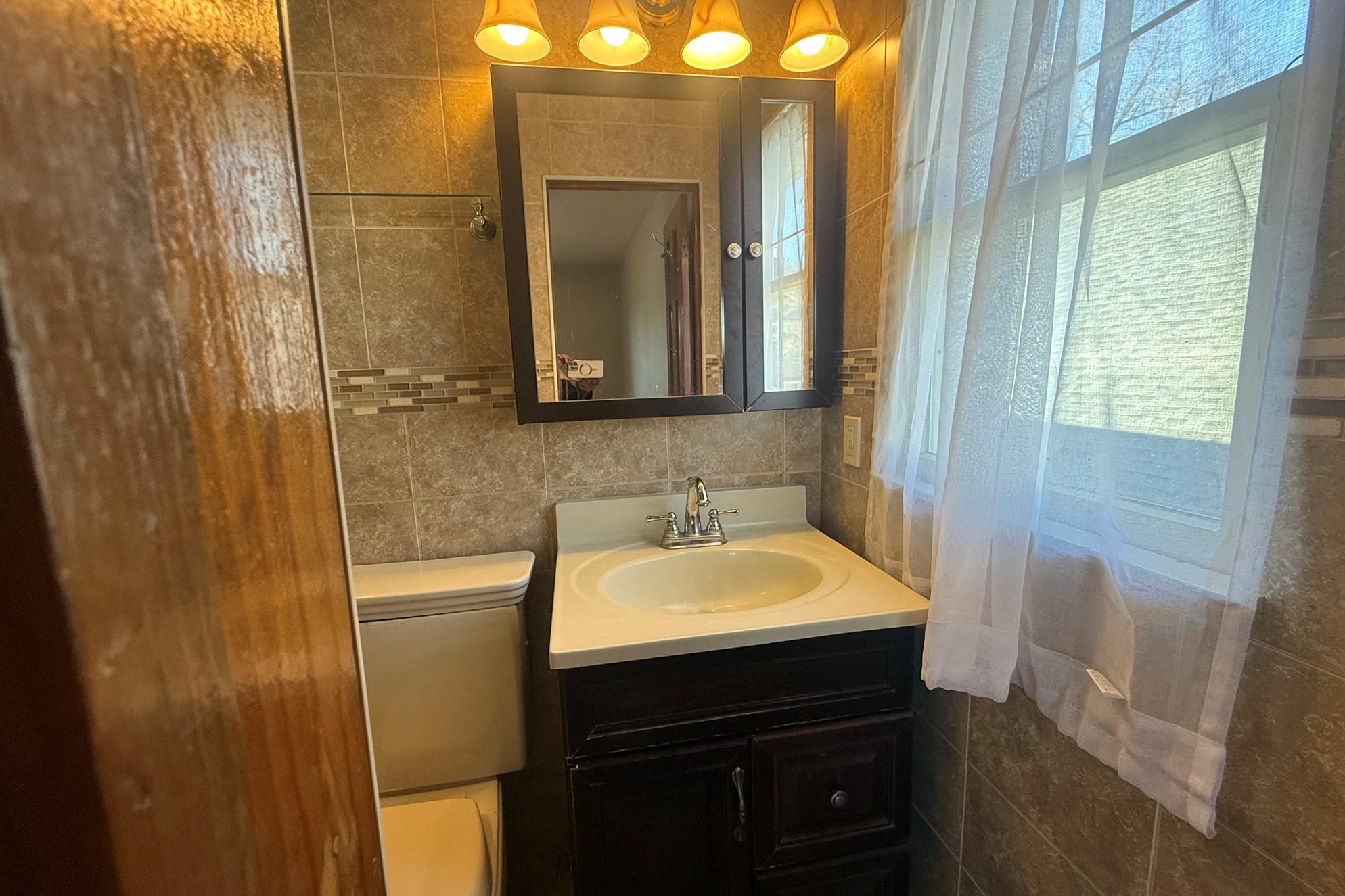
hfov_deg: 100.4
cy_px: 451
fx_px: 560
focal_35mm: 15
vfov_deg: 77.3
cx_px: 671
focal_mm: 2.22
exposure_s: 1/120
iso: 160
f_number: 2.2
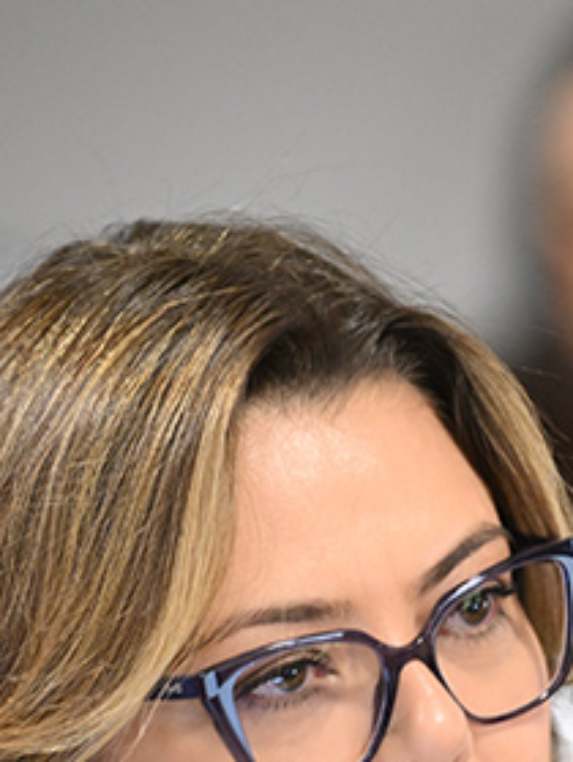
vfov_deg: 3.4
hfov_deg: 2.6
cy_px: 773
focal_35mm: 576
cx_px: 461
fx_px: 12684
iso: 2000
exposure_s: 1/100
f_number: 2.8
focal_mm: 195
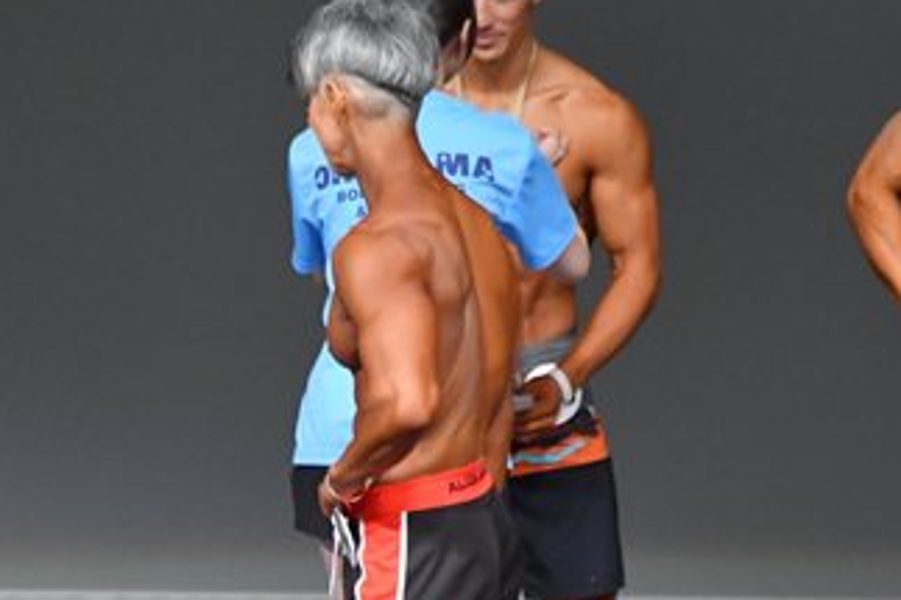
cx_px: 66
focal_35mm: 756
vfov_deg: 1.8
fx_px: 18911
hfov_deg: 2.7
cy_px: 466
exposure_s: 1/400
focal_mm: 210
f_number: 5.6
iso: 5000
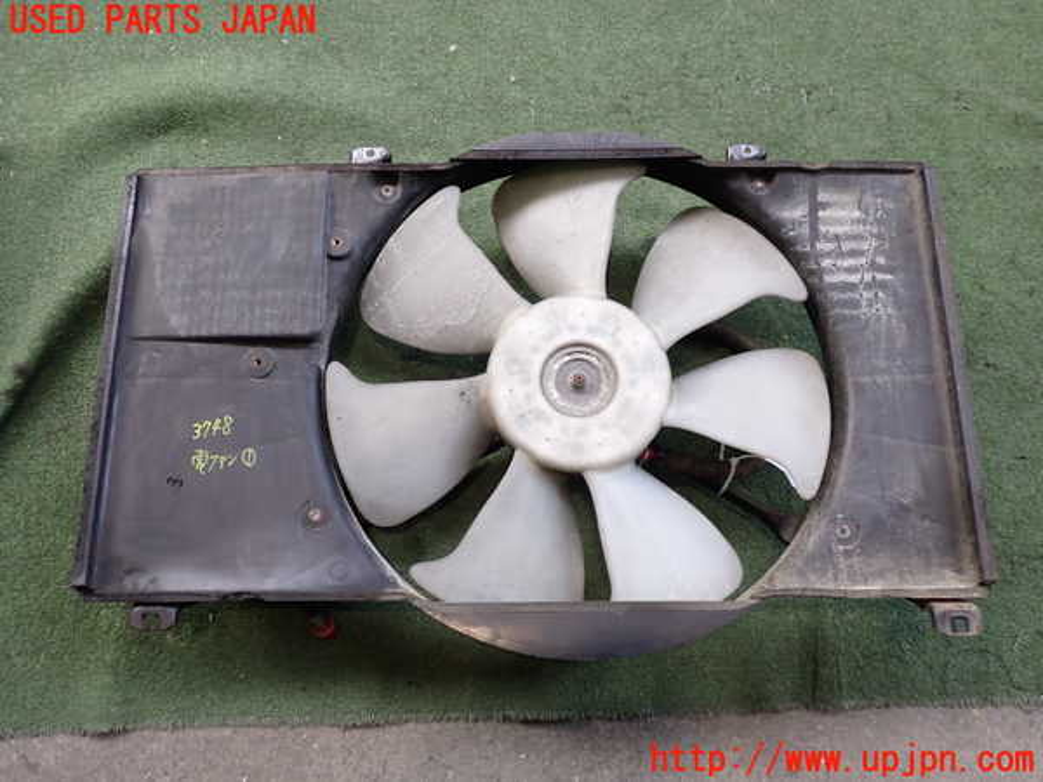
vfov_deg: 46.8
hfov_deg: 60.0
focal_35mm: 30
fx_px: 904
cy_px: 391
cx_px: 522
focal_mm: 5.4
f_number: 2.3
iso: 200
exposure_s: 1/100
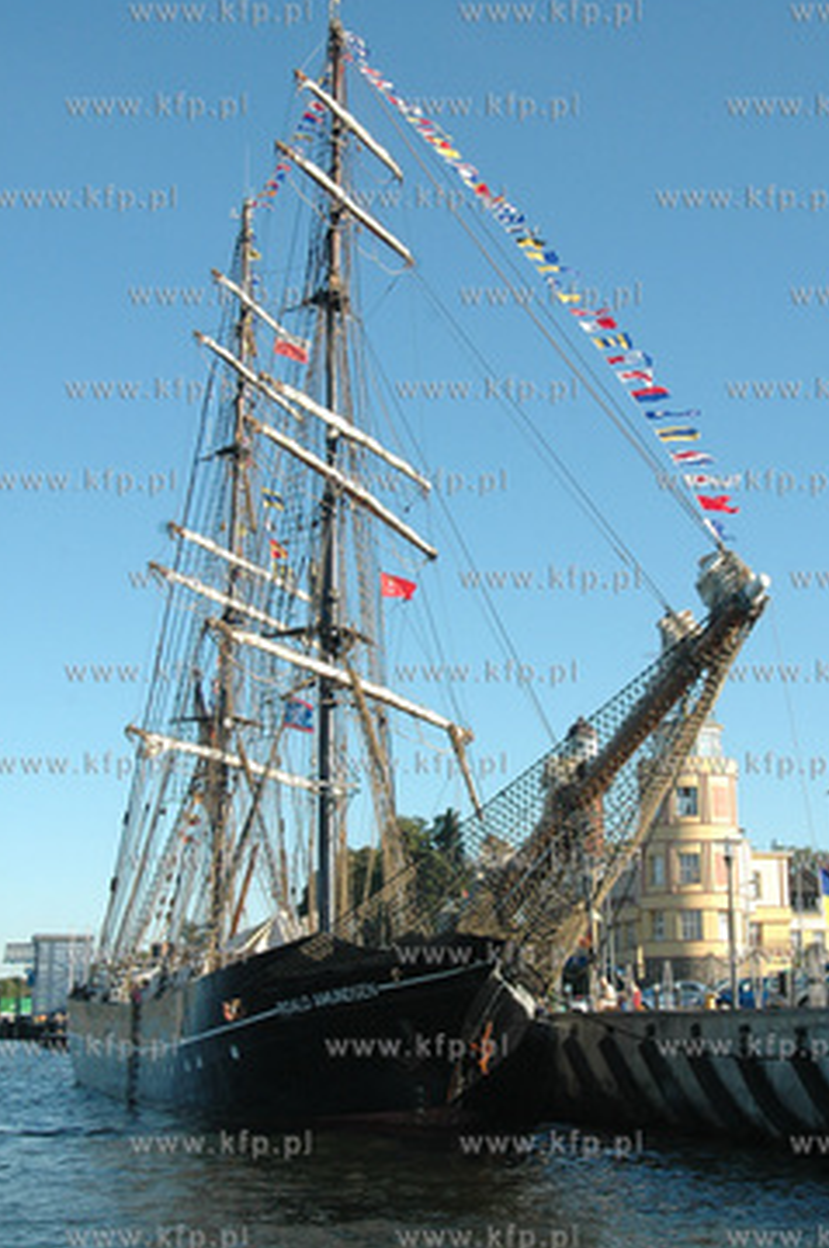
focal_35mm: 50
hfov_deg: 26.9
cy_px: 572
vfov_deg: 39.6
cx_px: 441
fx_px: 1732
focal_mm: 30
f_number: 8
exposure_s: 1/400
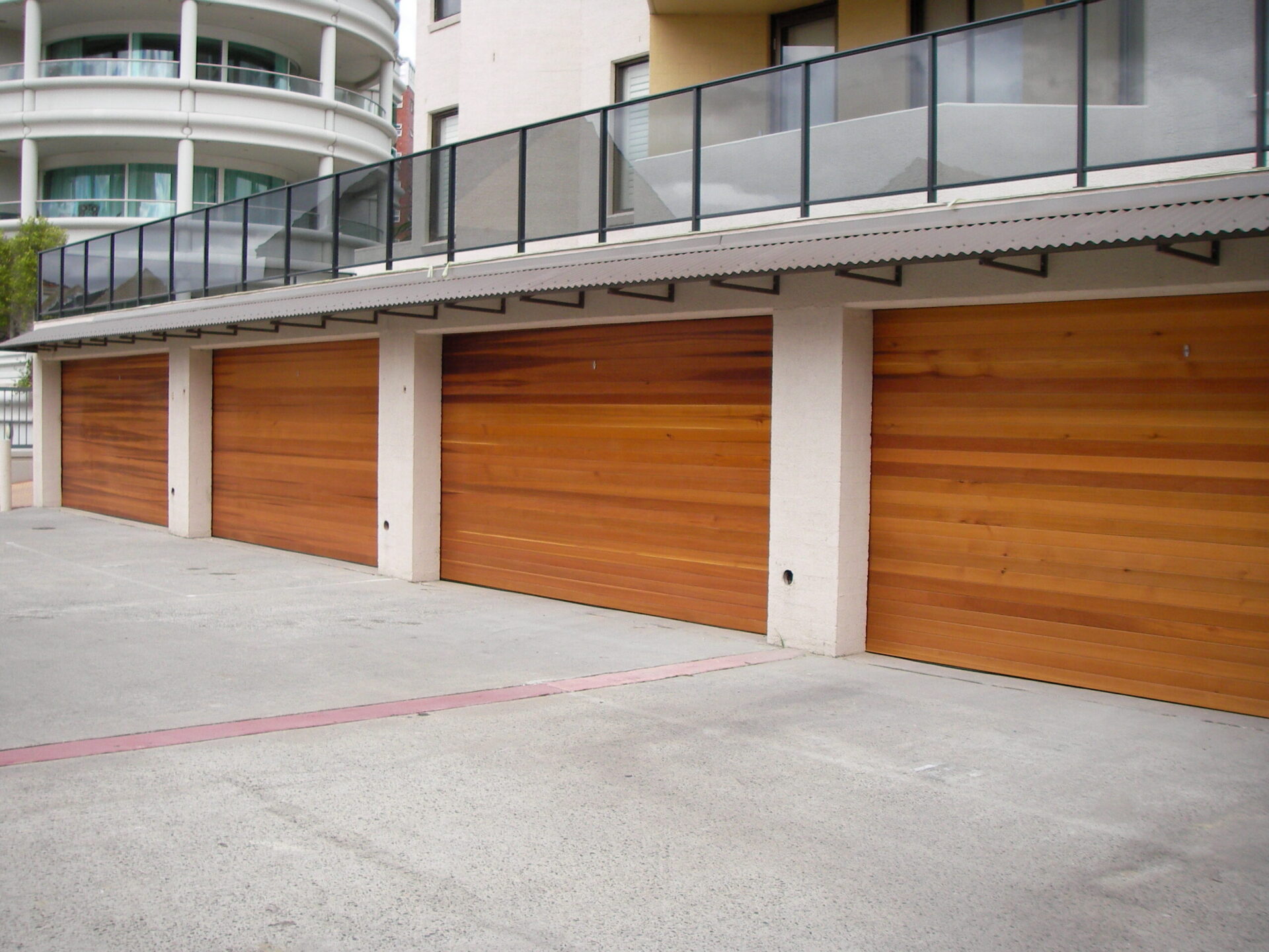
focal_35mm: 38
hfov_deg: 49.0
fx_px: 1393
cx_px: 634
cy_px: 476
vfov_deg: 37.7
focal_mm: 6.3
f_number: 3.3
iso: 50
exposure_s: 1/355
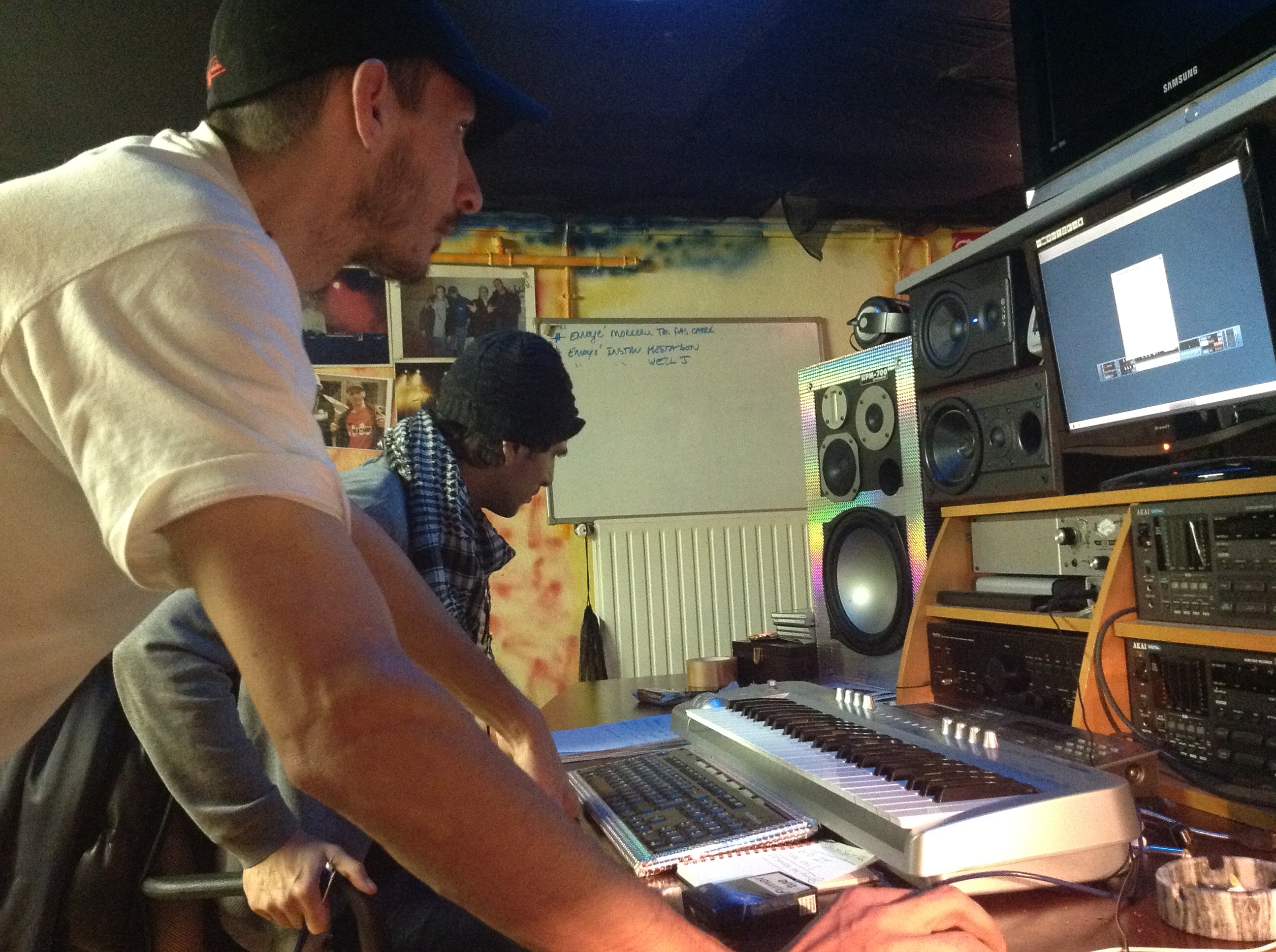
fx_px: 1288
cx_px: 638
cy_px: 476
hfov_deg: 52.7
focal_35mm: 35
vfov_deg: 40.6
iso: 640
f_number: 2.4
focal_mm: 4.28
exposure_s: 1/15
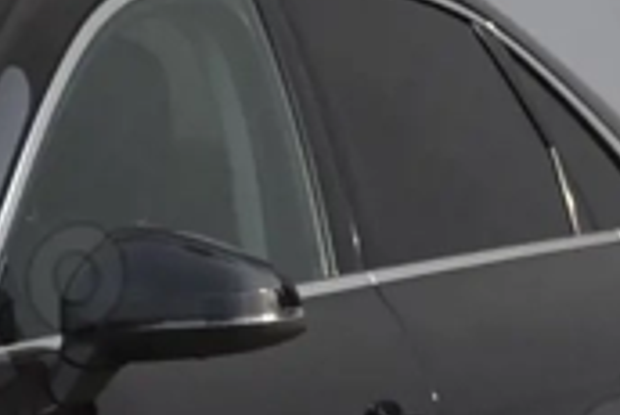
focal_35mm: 305
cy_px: 422
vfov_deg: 4.5
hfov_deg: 6.5
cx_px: -685
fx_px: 5255
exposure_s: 1/200
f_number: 7.1
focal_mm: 35
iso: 100
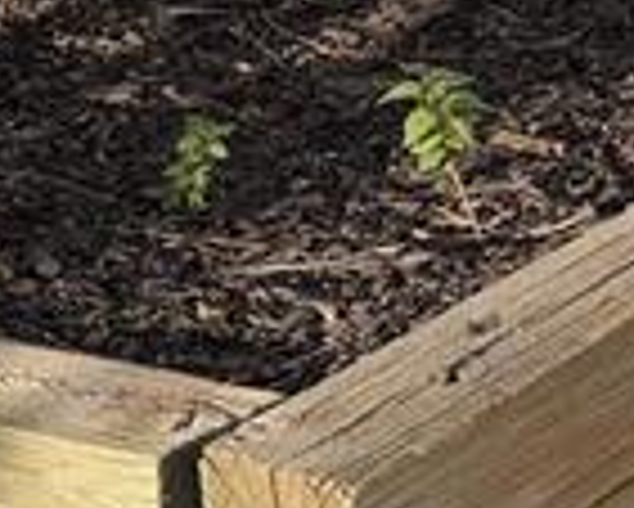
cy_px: -227
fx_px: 3192
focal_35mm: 170
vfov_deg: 8.9
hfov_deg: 11.1
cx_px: 805
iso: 80
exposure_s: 1/1174
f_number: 1.78
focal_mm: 6.76
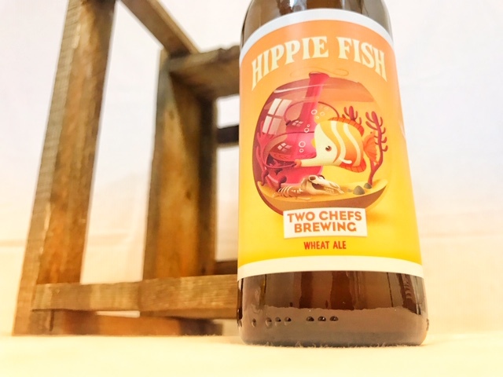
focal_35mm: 28
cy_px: 188
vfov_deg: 49.7
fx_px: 407
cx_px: 252
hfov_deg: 63.4
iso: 40
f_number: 1.8
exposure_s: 1/33
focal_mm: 3.99
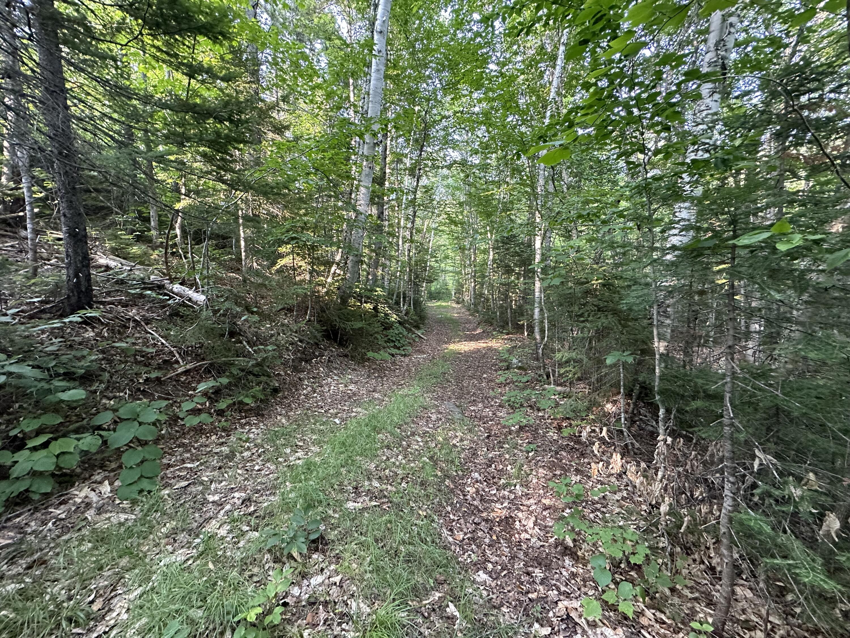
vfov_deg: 85.7
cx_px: 425
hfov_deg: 102.1
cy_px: 319
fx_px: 344
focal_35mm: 14
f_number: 2.2
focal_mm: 2.22
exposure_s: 1/87
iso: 320
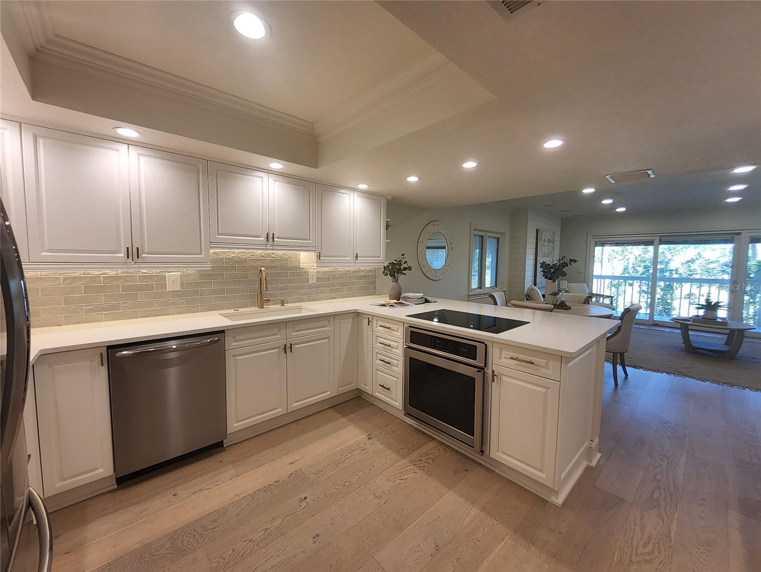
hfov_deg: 106.2
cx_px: 380
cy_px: 286
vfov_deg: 90.0
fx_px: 286
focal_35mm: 13
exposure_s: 1/60
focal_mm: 1.13
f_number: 2.2
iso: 32
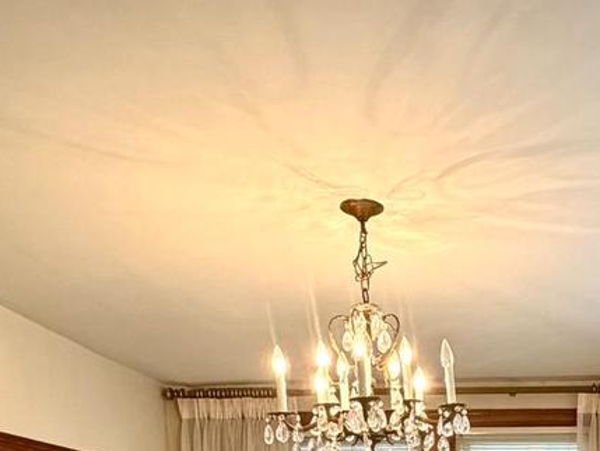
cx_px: 517
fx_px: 815
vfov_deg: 25.0
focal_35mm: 47
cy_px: 641
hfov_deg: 38.2
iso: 250
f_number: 2.2
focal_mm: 2.22
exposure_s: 1/60
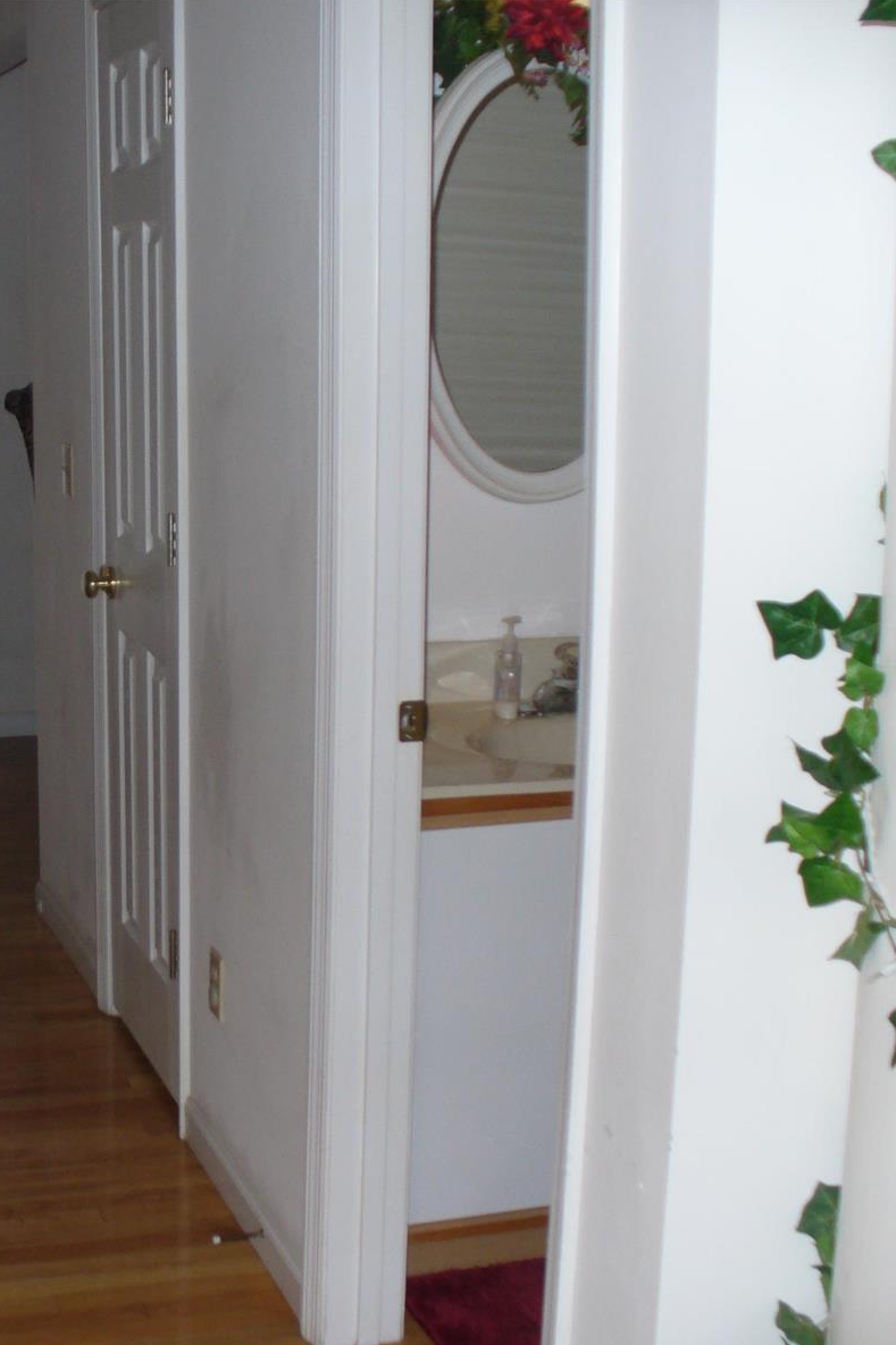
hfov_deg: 25.4
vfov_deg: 38.2
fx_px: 1942
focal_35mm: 52
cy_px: 676
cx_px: 152
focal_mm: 6.1
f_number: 2.8
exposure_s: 1/30
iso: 100
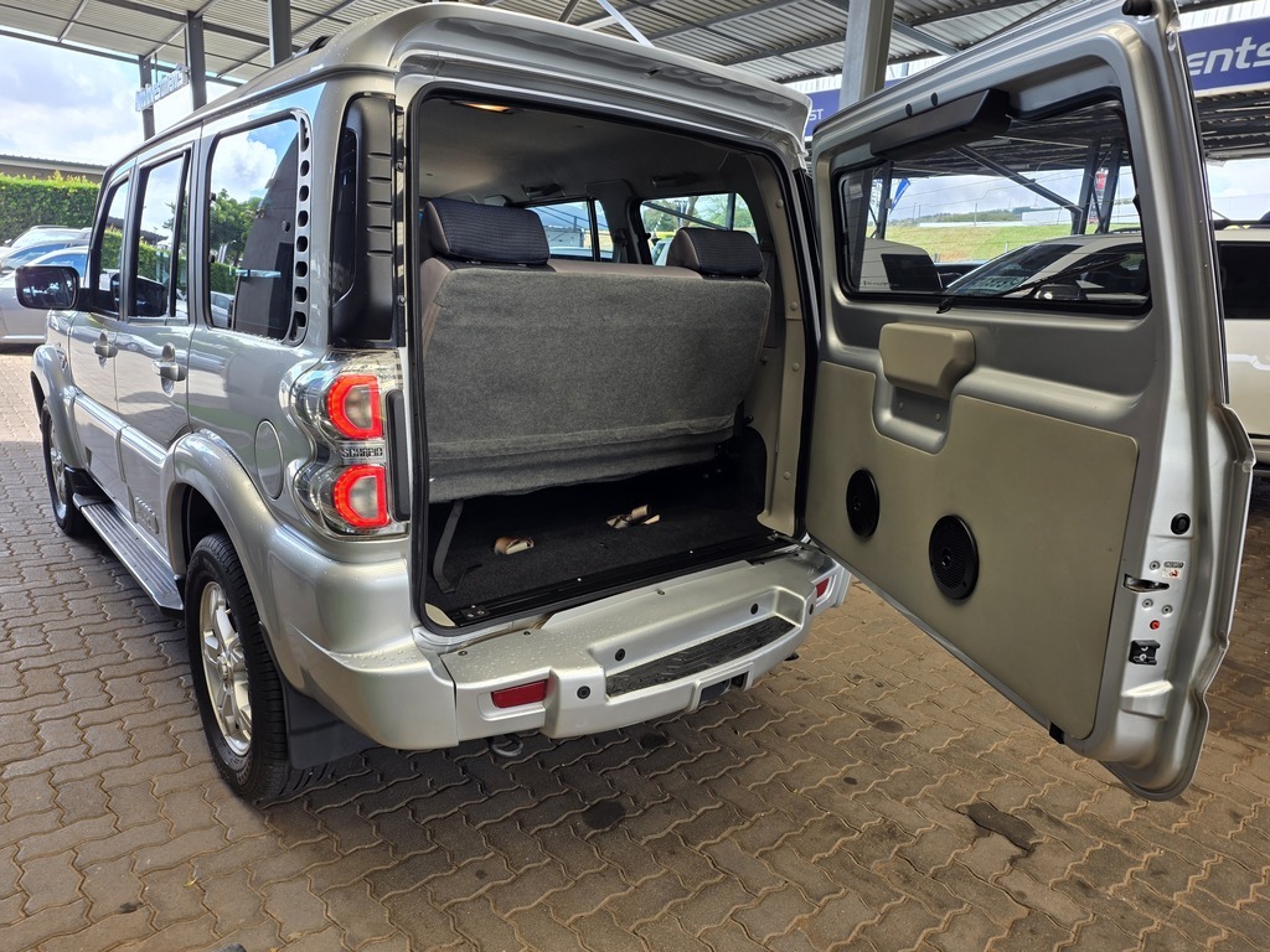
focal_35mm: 23
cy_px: 476
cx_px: 635
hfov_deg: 73.9
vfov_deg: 58.9
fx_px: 844
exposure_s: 1/180
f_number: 1.7
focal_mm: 6.25
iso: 32
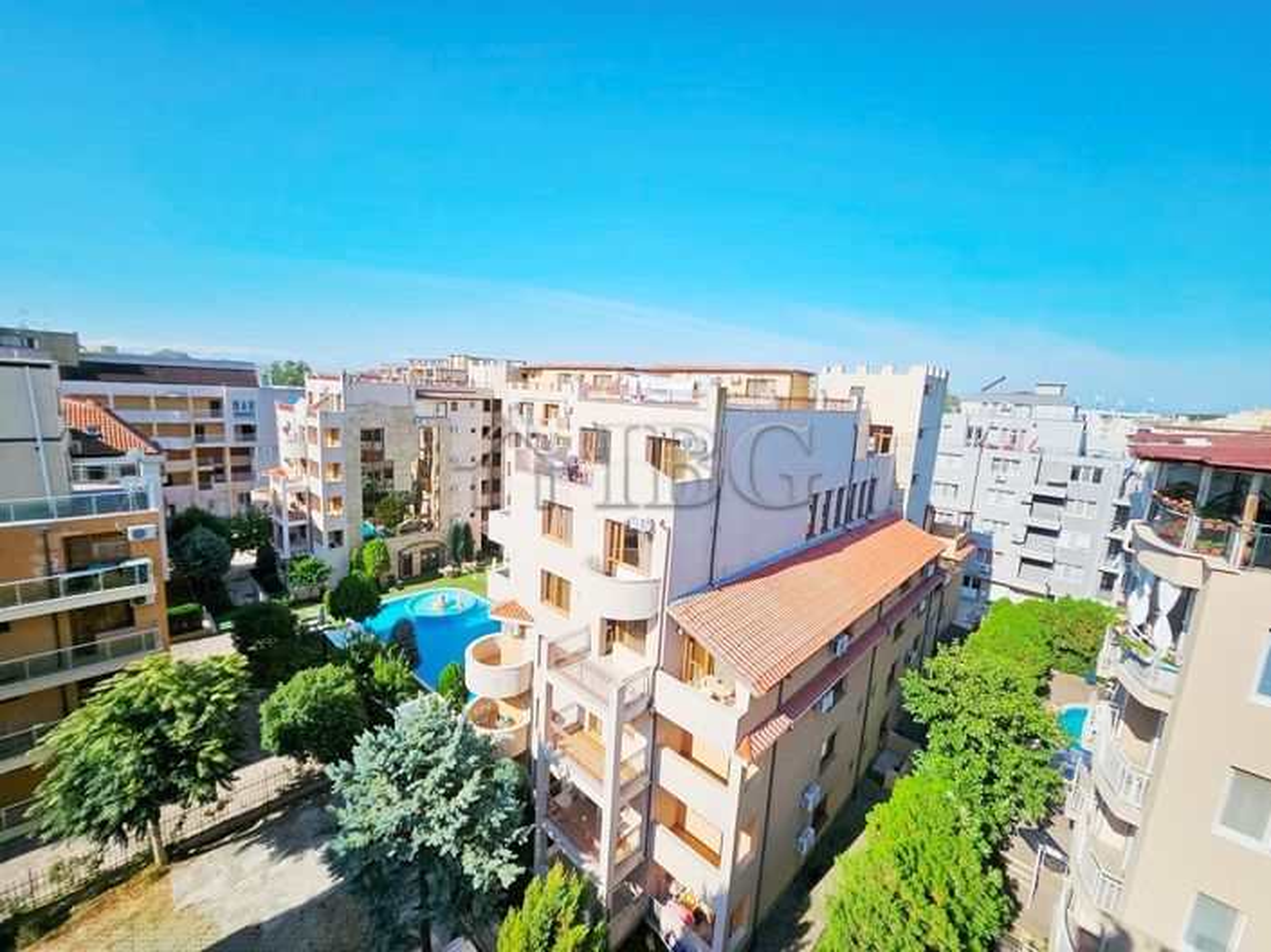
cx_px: 636
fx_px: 477
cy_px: 476
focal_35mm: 13
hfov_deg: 106.2
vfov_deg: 89.9
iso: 32
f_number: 2.2
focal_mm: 1.7
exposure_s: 1/1859
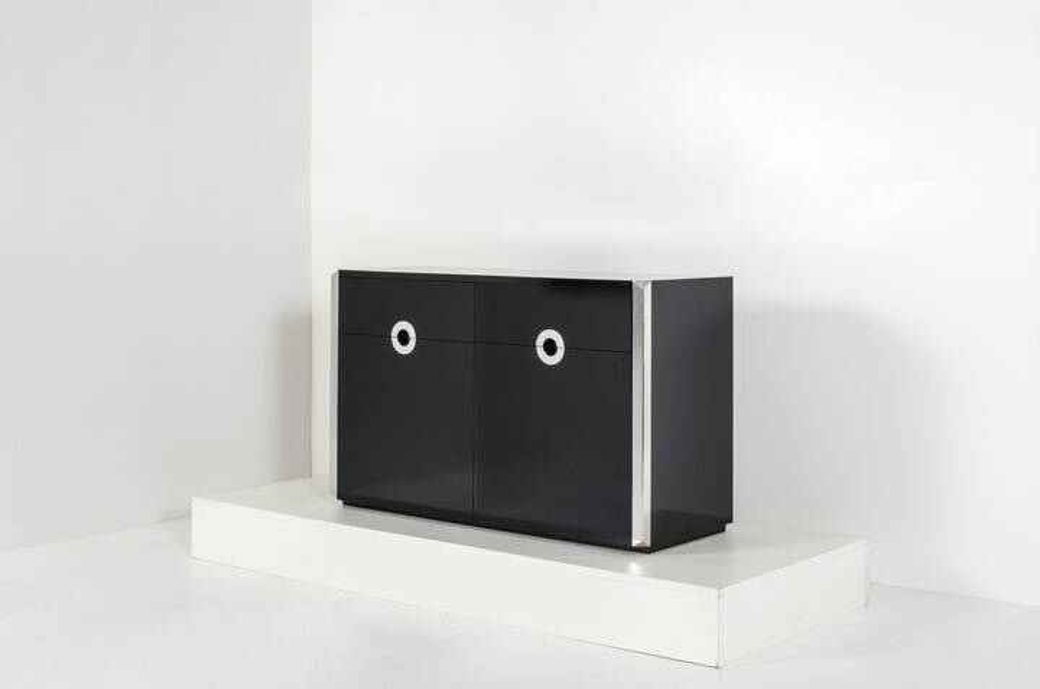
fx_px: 1514
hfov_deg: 37.9
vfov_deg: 25.6
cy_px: 344
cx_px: 520
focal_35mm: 52
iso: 125
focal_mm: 35
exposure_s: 1/200
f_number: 18
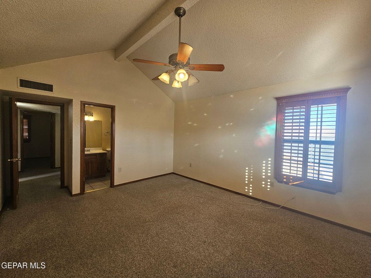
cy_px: 139
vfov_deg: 89.9
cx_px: 186
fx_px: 139
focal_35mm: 13
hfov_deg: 106.2
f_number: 2.2
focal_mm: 2.2
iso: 64
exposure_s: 1/60
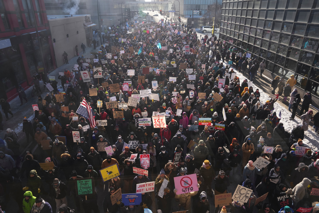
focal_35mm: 24
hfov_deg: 73.7
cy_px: 106
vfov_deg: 53.1
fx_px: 213
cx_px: 160
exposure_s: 1/320
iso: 500
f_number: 8
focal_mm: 24
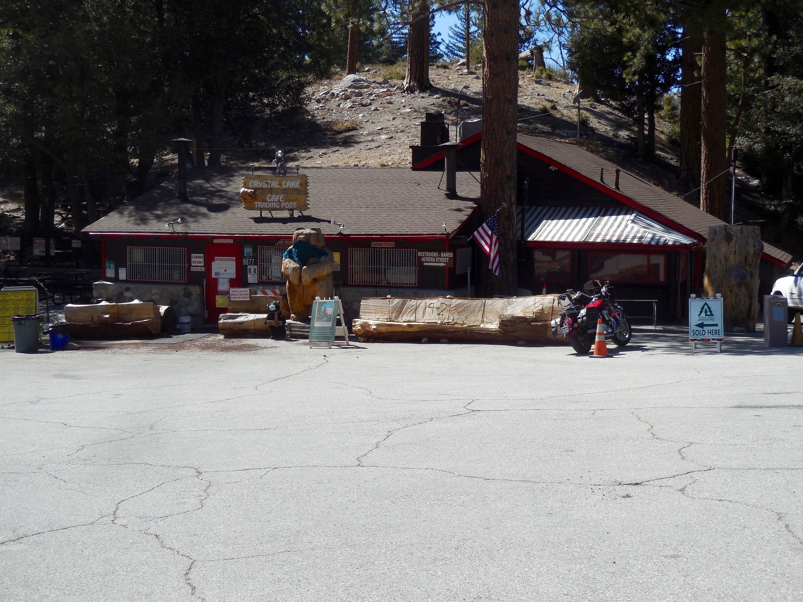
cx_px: 402
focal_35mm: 53
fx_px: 1229
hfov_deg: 36.2
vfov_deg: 27.5
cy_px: 301
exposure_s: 1/800
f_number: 4
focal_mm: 9.4
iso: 125
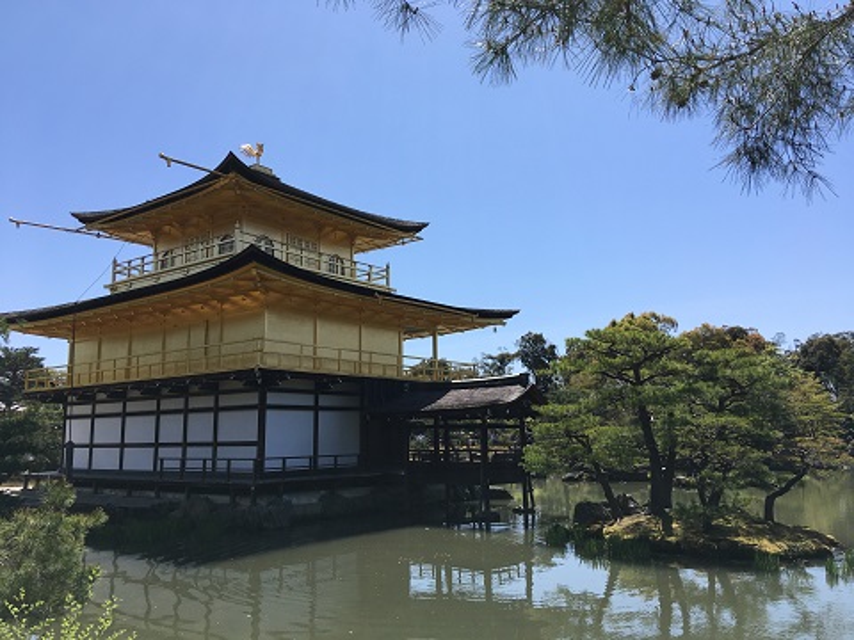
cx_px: 427
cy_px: 320
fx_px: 715
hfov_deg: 61.7
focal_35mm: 29
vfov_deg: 48.2
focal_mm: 4.15
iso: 25
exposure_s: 1/1451
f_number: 2.2
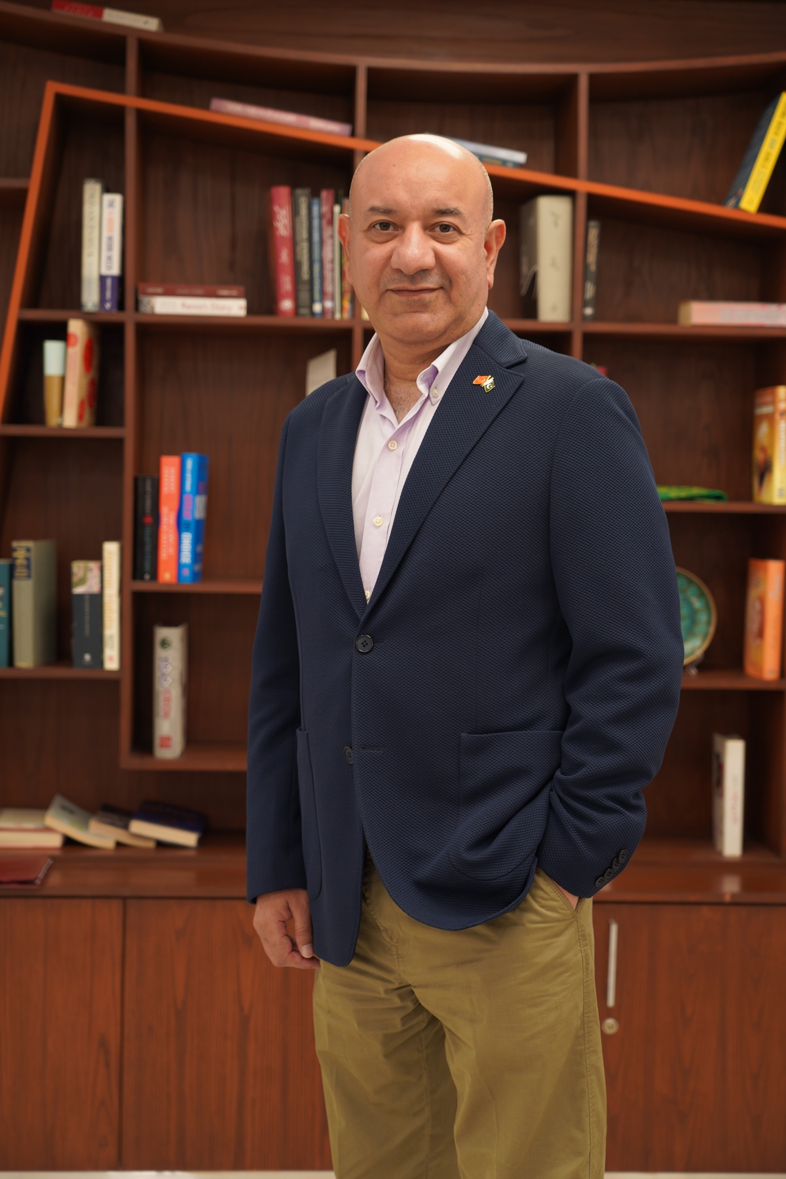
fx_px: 1932
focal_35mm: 59
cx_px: 393
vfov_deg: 33.9
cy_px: 590
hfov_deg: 23.0
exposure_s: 1/25
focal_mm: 59
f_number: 4
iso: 200
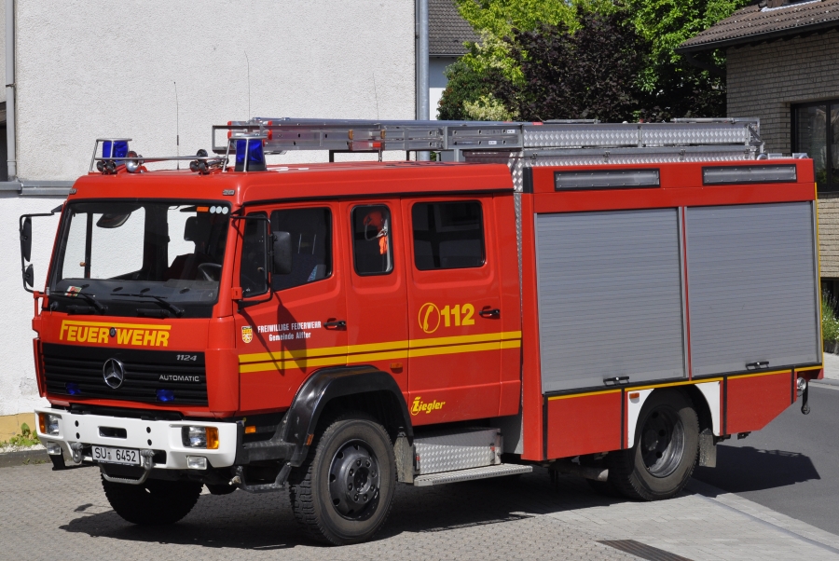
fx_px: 2449
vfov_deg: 13.1
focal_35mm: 105
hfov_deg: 19.4
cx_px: 420
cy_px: 280
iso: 500
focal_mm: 70
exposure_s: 1/1250
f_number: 9
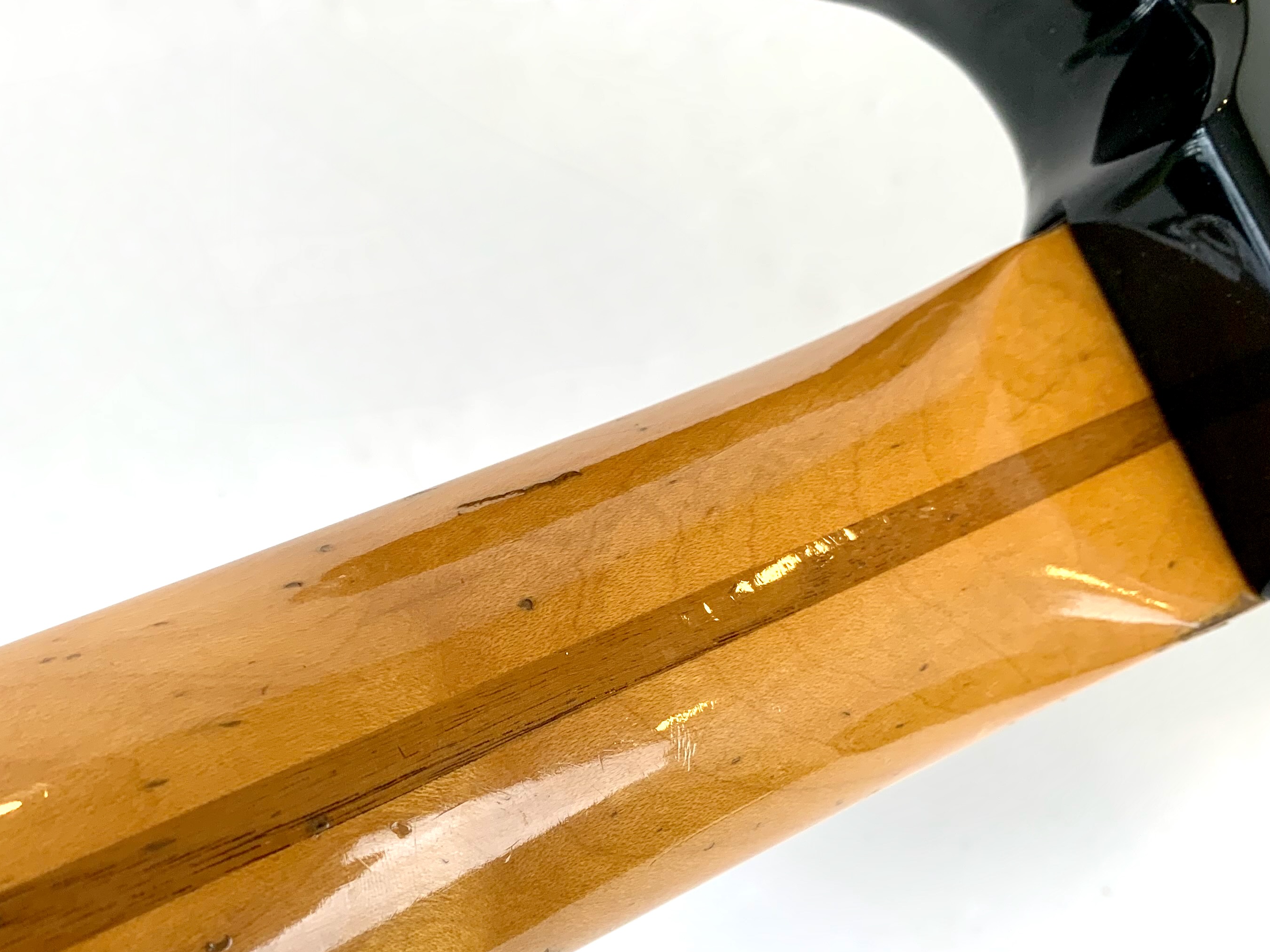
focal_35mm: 39
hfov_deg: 47.5
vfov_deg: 36.1
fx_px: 1431
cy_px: 695
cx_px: 490
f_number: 1.8
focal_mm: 4.25
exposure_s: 1/100
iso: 40
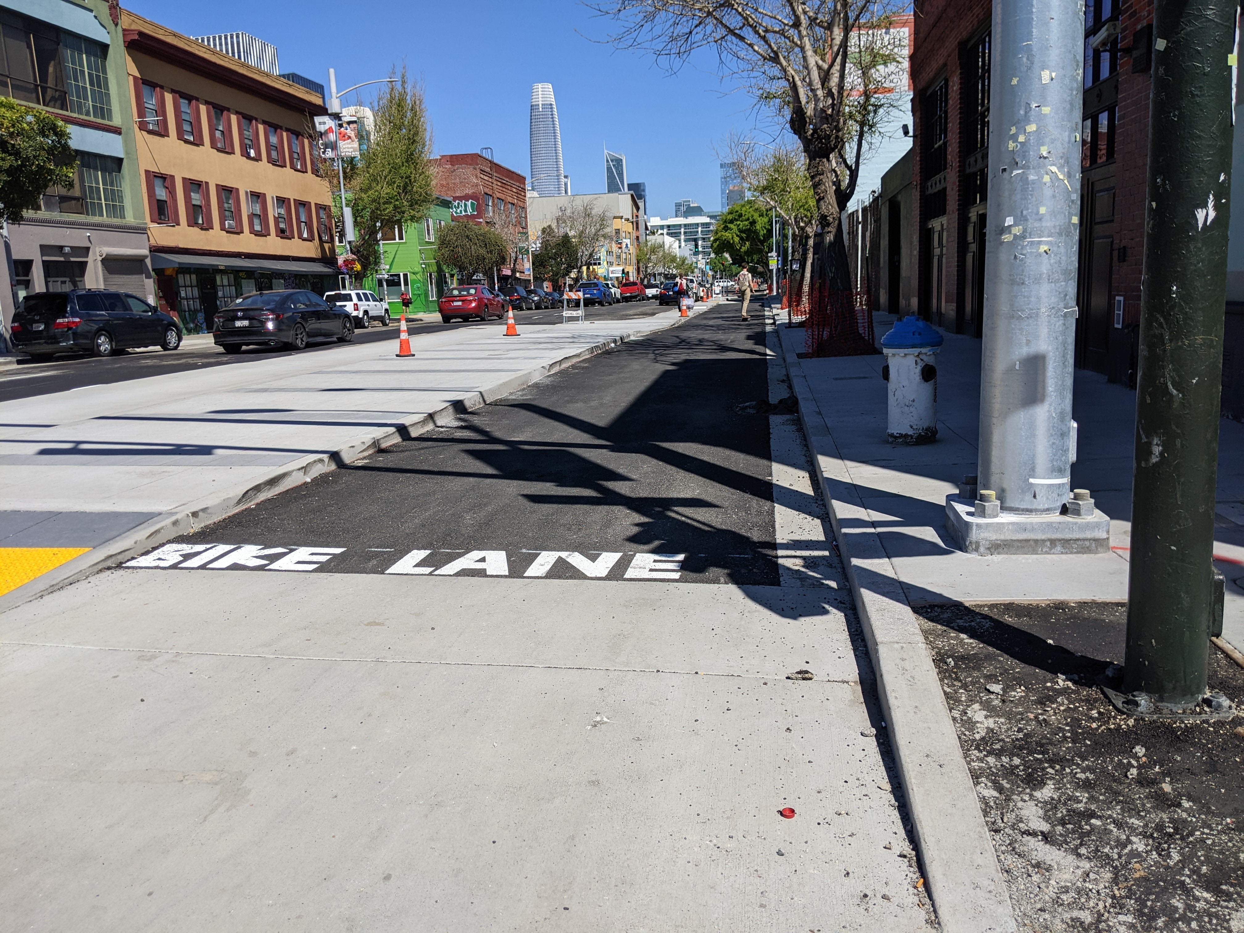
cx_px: 622
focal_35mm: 27
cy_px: 466
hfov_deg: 65.3
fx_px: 970
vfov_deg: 51.4
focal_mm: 4.44
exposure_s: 1/3906
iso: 51
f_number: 1.8
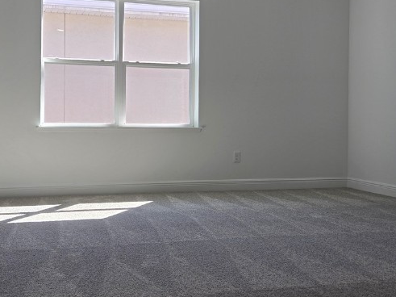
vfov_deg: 30.2
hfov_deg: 39.5
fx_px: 549
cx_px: 161
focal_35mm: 48
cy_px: 118
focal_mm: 5.4
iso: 25
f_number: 1.8
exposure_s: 1/148
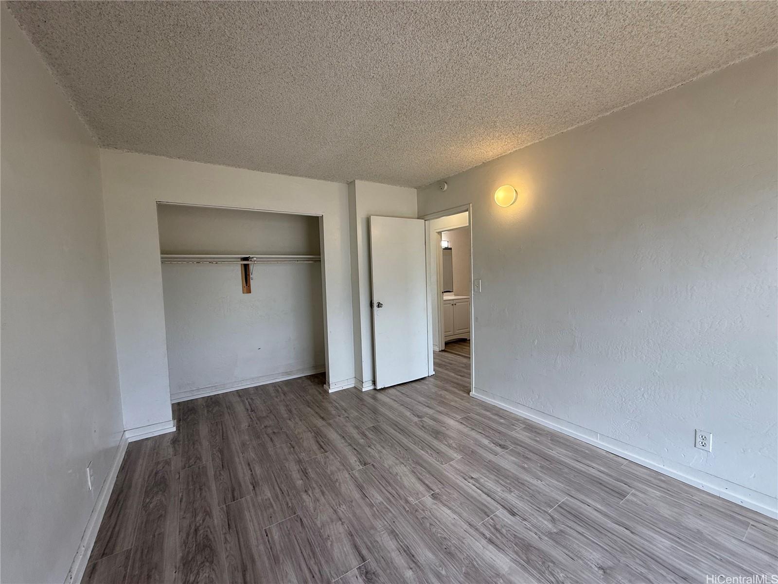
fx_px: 315
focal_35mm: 14
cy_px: 292
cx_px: 389
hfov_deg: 102.1
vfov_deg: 85.7
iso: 100
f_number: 2.2
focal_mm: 2.22
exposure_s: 1/120
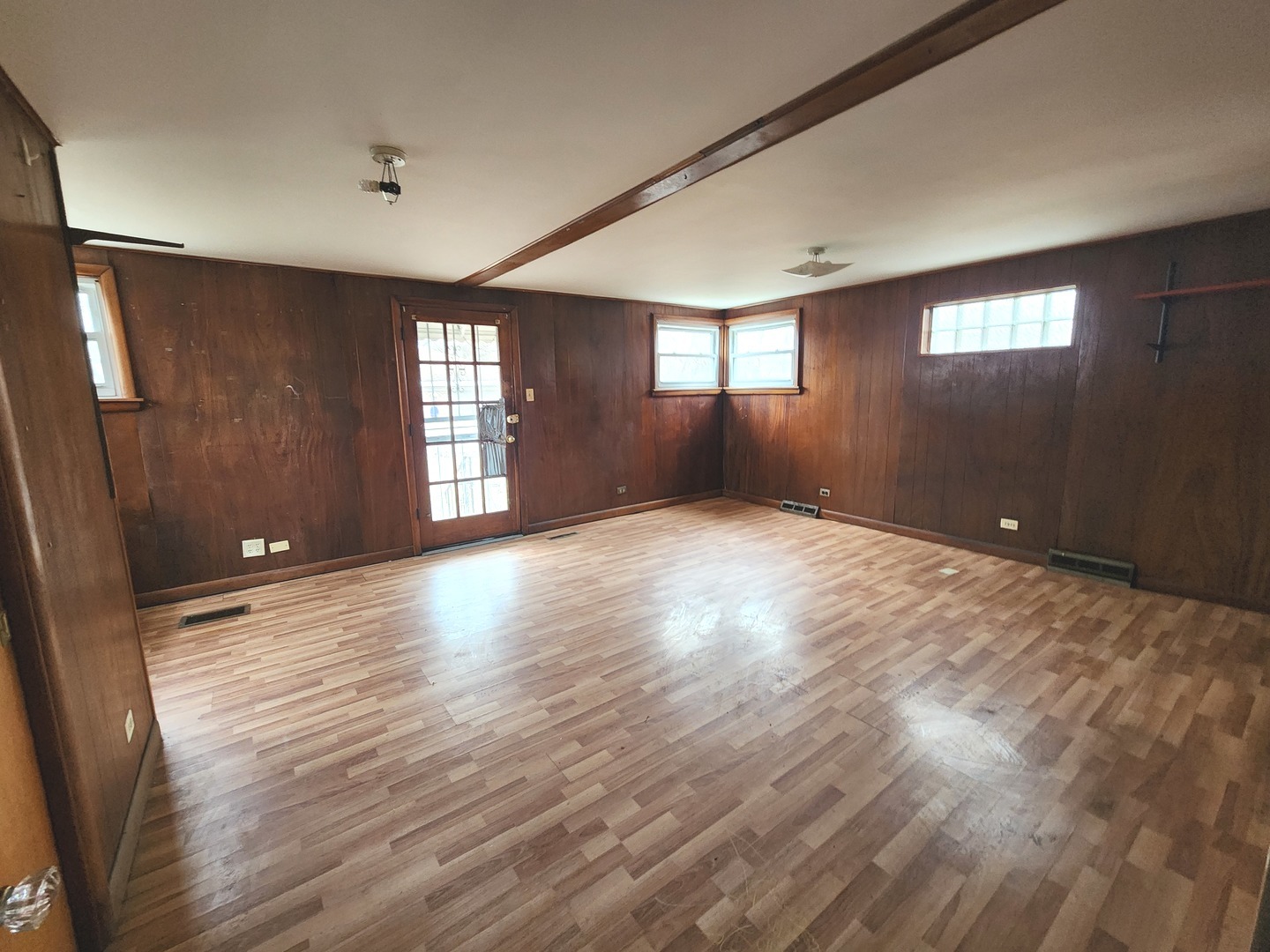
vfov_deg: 89.9
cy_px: 476
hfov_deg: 106.2
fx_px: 477
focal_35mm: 13
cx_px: 635
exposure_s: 1/30
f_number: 2.2
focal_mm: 2.2
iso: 400
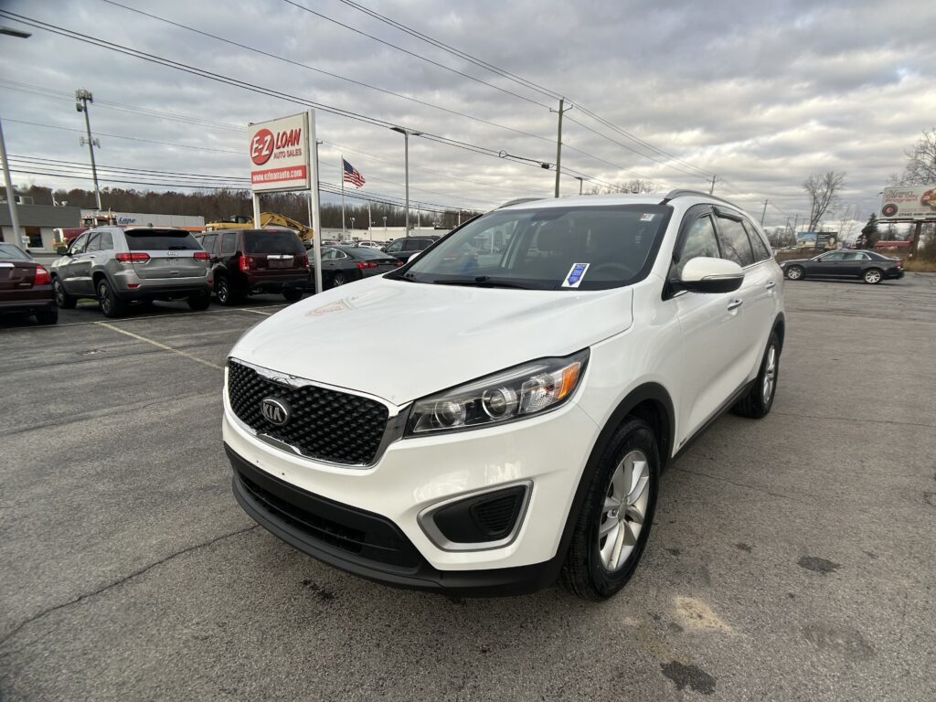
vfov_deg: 53.1
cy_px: 351
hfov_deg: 67.3
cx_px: 468
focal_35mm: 26
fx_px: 703
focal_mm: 5.7
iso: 50
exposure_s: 1/1344
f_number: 1.5
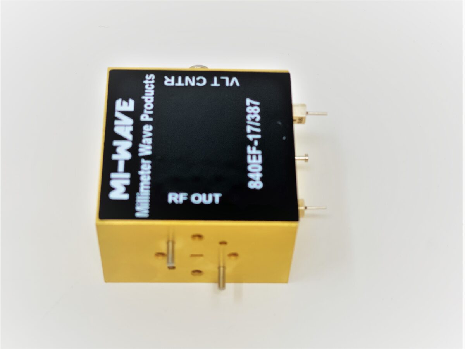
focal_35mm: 52
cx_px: 232
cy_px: 174
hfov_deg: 36.8
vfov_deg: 28.0
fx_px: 699
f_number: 2
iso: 25
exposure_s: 1/122
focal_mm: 6
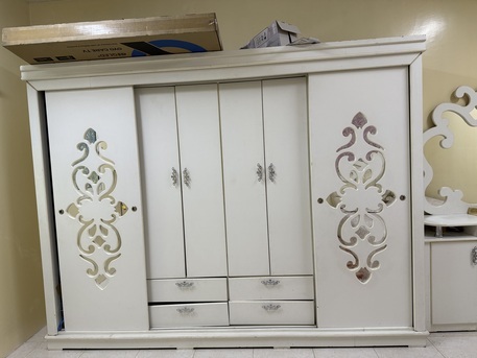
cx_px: 238
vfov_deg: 56.8
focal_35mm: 24
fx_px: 331
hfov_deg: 71.6
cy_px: 179
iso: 160
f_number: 1.78
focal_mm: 6.76
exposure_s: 1/120
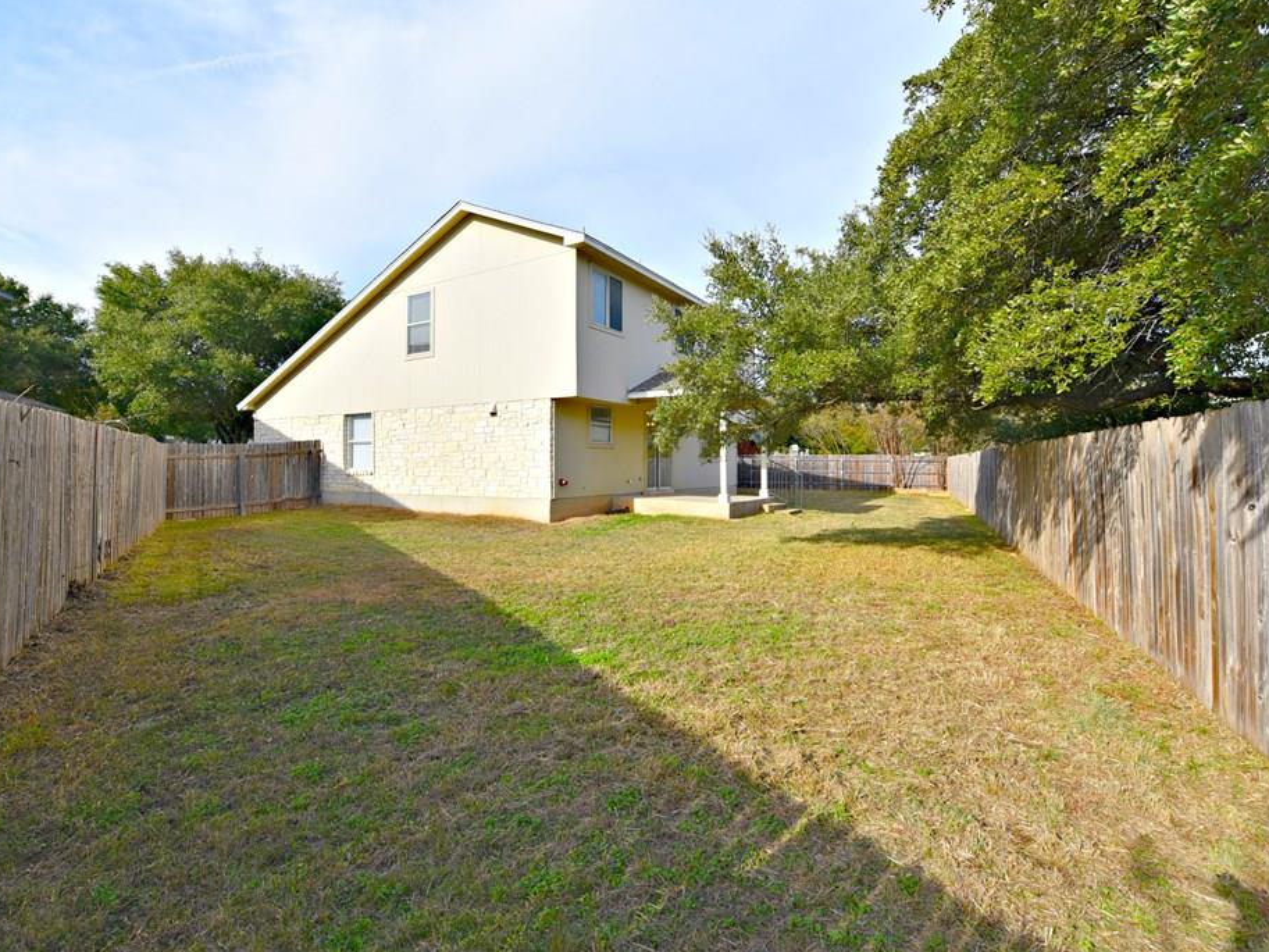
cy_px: 456
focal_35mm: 16
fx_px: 587
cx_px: 628
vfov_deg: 78.1
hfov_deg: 94.5
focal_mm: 14
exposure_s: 1/320
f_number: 9
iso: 200
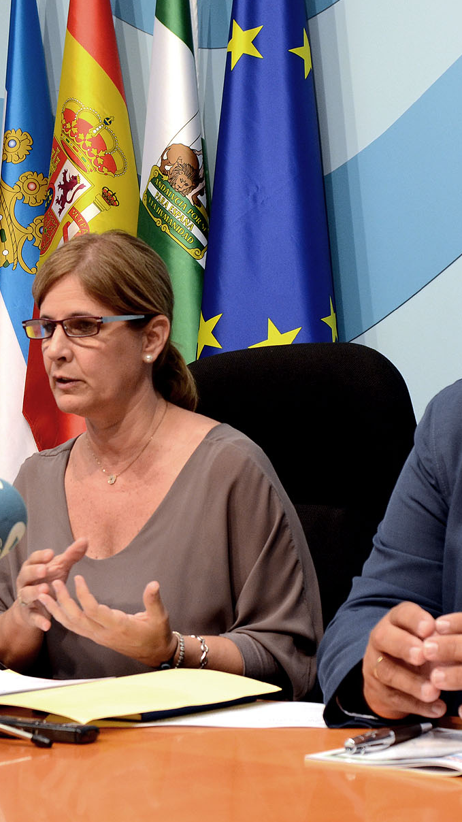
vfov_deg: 31.4
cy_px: 414
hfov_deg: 18.0
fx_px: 1460
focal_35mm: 67
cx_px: 170
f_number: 6.3
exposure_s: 1/80
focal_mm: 28
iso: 800
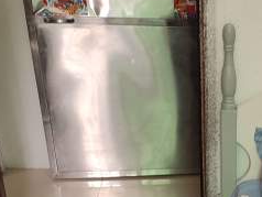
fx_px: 636
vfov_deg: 16.4
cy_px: 277
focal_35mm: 84
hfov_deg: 21.6
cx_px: 312
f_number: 1.75
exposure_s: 1/33
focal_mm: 5.96
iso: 216
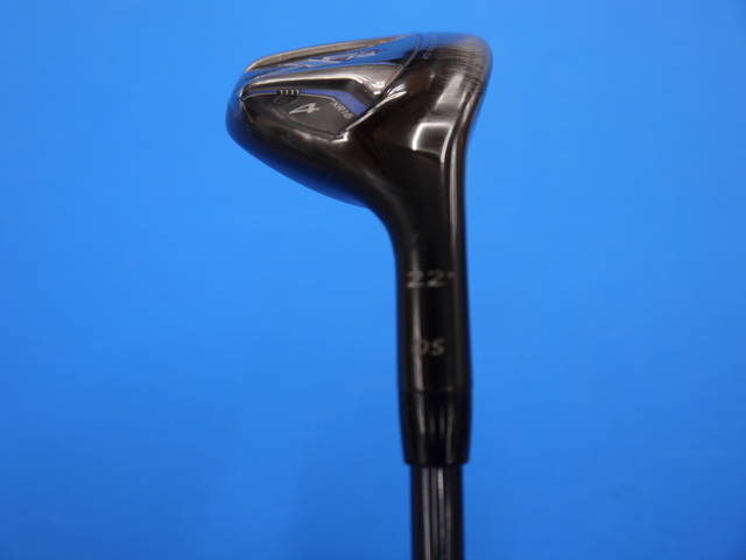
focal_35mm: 44
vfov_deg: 32.9
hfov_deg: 42.9
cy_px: 280
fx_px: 948
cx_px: 373
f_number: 4.4
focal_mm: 22
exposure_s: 1/80
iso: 160
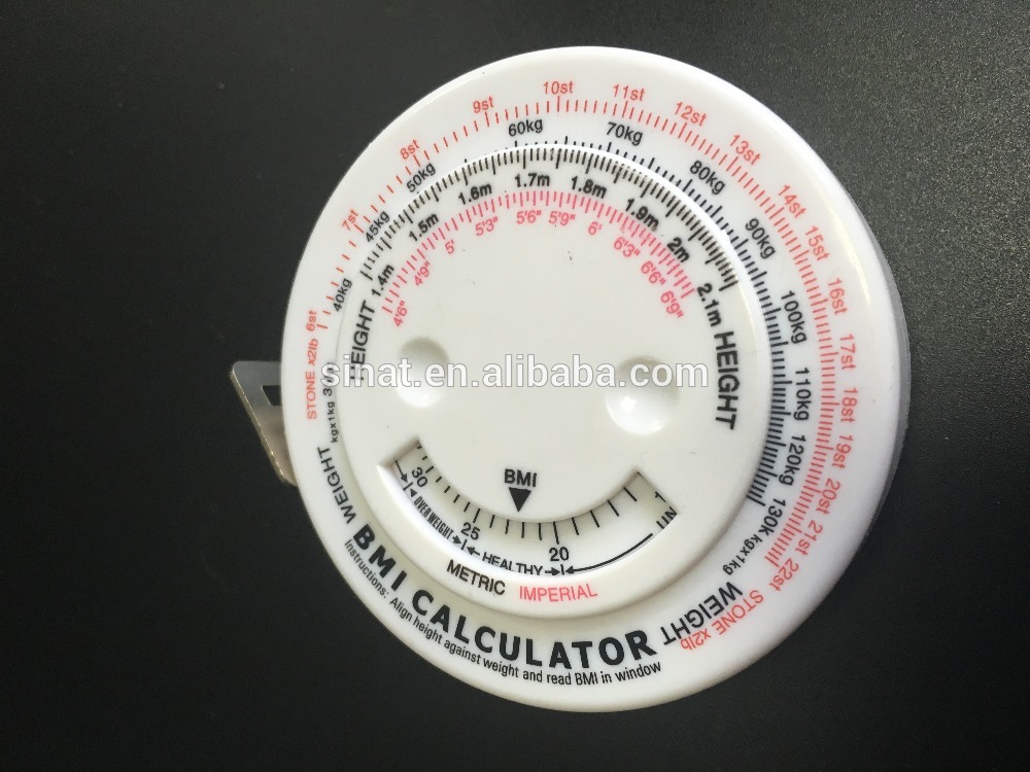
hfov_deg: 61.7
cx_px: 515
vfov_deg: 48.2
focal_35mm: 29
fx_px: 863
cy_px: 386
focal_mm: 4.15
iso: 80
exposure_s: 1/33
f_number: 2.2
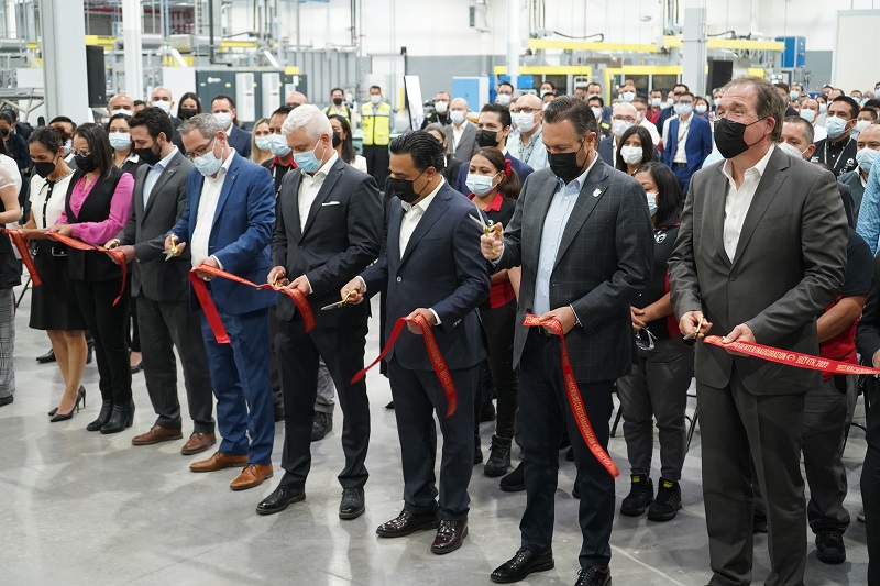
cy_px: 293
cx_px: 440
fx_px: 1173
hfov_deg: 41.1
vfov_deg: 28.1
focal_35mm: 48
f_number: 4.5
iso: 4000
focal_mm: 48
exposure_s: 1/160
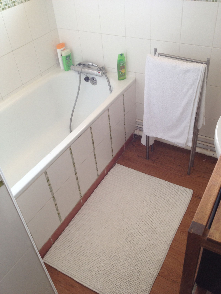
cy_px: 147
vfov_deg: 52.6
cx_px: 110
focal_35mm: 35
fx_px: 298
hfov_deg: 40.7
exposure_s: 1/40
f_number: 2.4
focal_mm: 4.28
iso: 50
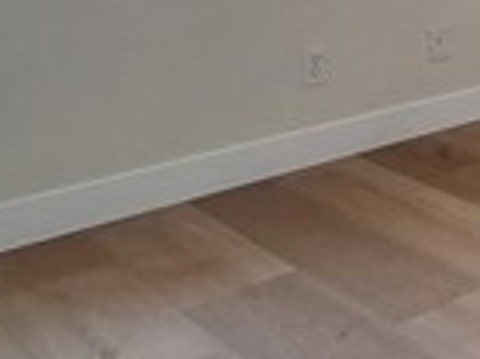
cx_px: 860
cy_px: -166
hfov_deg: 21.4
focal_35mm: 60
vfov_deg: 21.0
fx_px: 831
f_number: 2.2
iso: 200
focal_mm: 1.74
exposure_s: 1/50
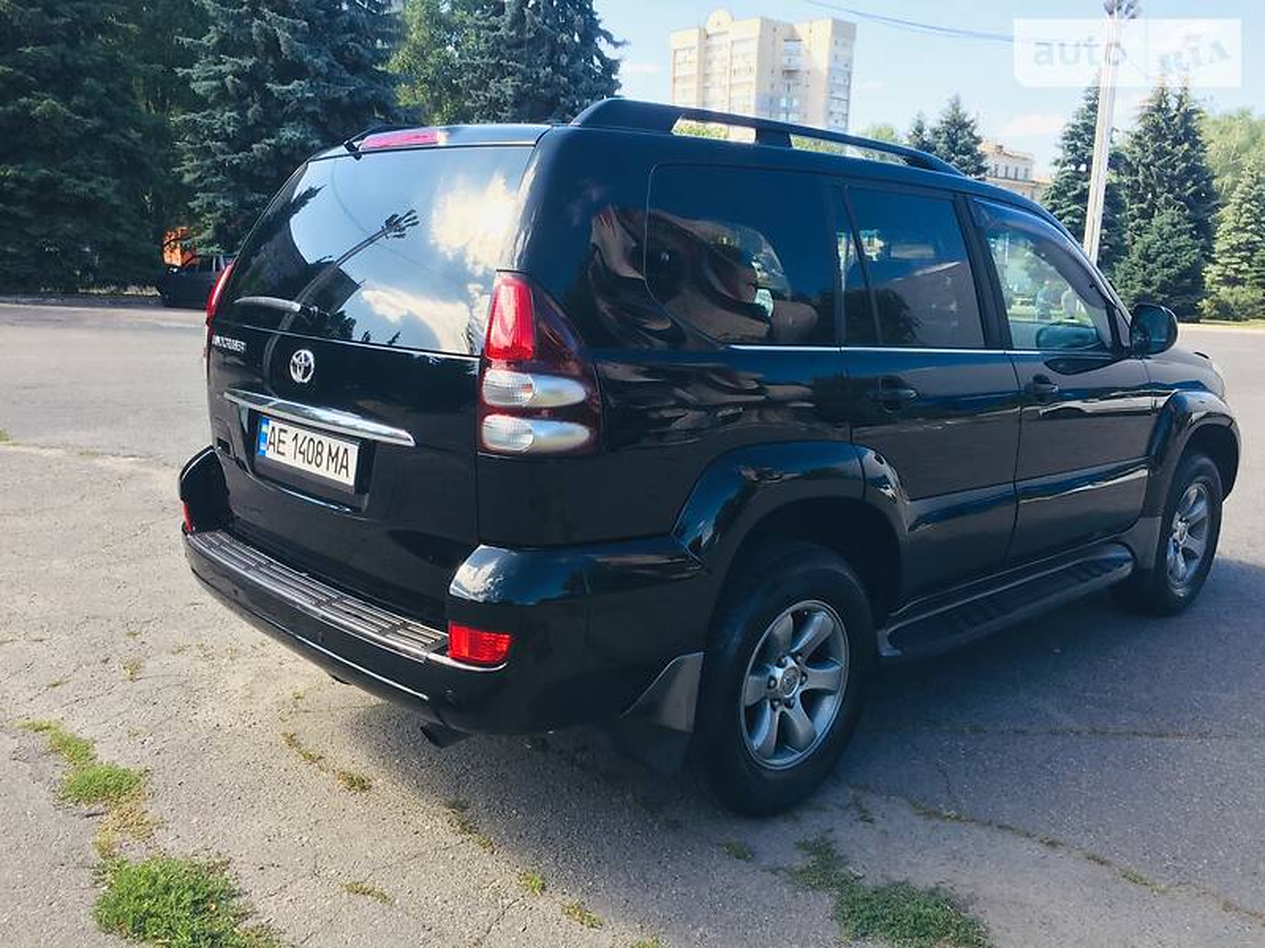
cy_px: 474
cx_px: 632
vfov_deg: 48.2
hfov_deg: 61.7
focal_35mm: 29
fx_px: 1060
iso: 32
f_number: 2.2
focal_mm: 4.2
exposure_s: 1/350
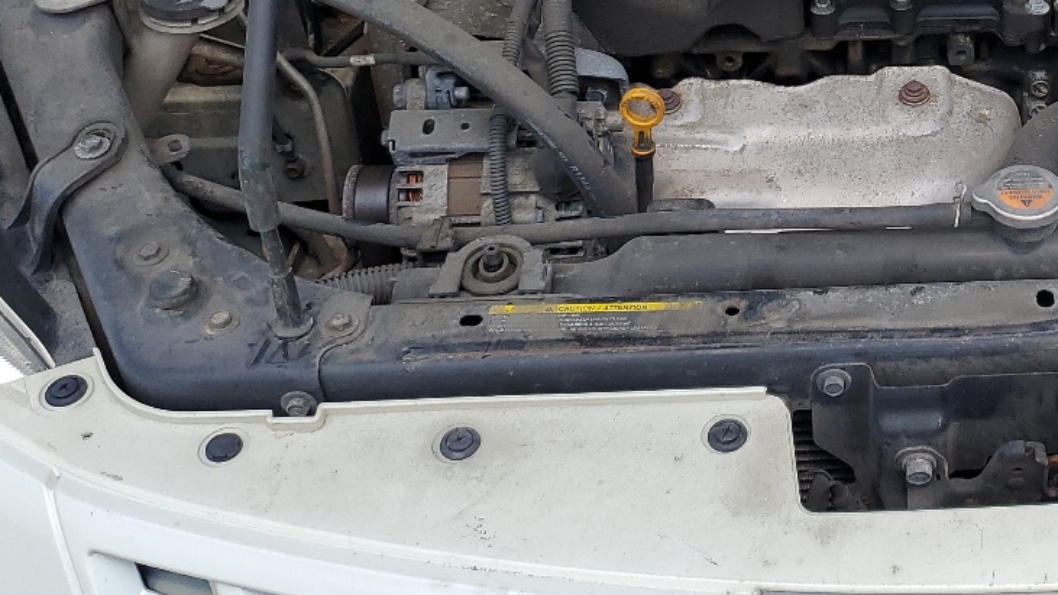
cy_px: 43
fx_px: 1739
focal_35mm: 62
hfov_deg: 32.1
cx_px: 968
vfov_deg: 19.0
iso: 50
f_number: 1.5
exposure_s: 1/2000
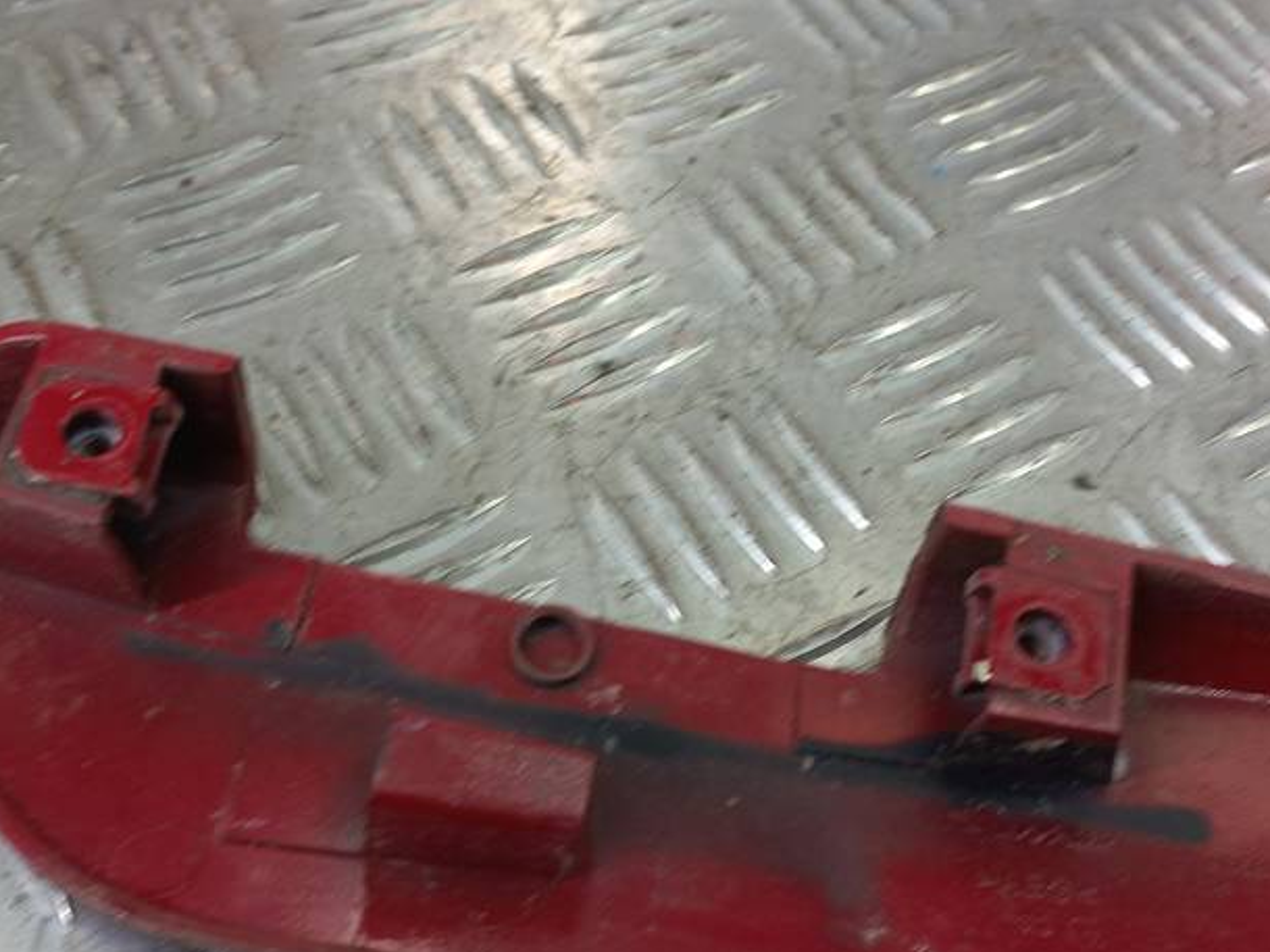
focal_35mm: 42
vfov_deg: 34.2
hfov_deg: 44.8
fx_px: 1540
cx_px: 581
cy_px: 565
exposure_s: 1/50
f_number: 1.8
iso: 50
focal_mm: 4.6
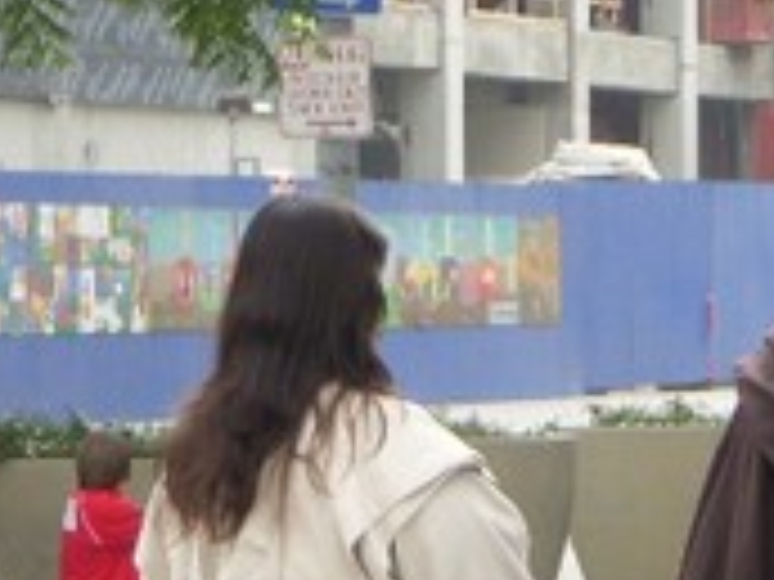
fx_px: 6909
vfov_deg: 4.8
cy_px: 600
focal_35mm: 309
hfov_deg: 6.3
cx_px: 1346
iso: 100
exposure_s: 1/250
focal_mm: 12.6
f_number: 3.8
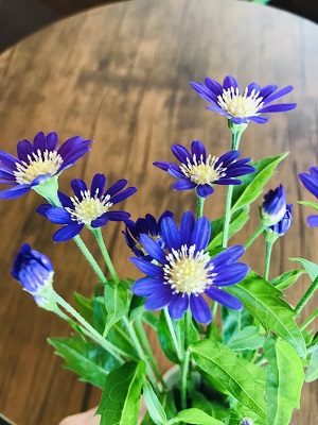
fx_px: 343
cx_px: 159
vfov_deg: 63.4
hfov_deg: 49.7
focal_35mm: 28
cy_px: 212
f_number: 1.8
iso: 40
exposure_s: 1/24
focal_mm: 3.99
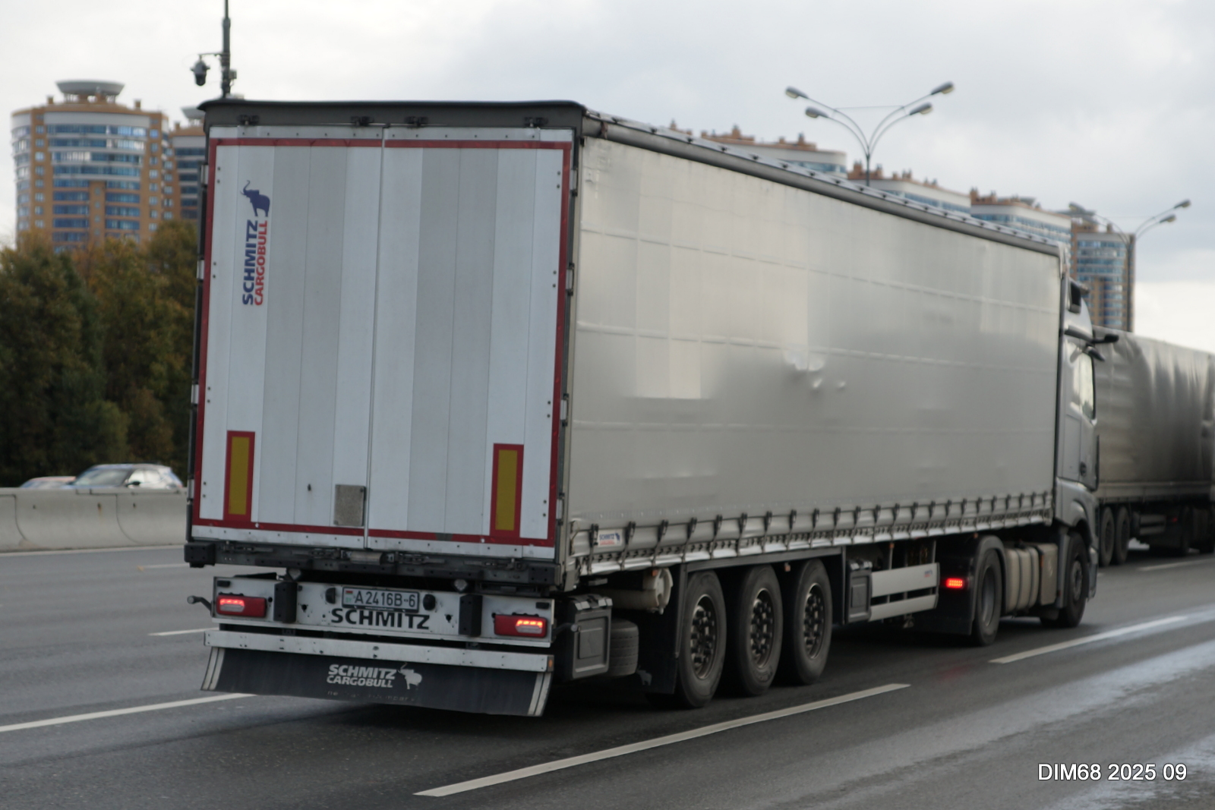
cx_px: 608
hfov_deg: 36.2
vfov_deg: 24.6
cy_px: 405
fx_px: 1856
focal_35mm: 55
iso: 200
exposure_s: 1/1000
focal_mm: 55
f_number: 3.2
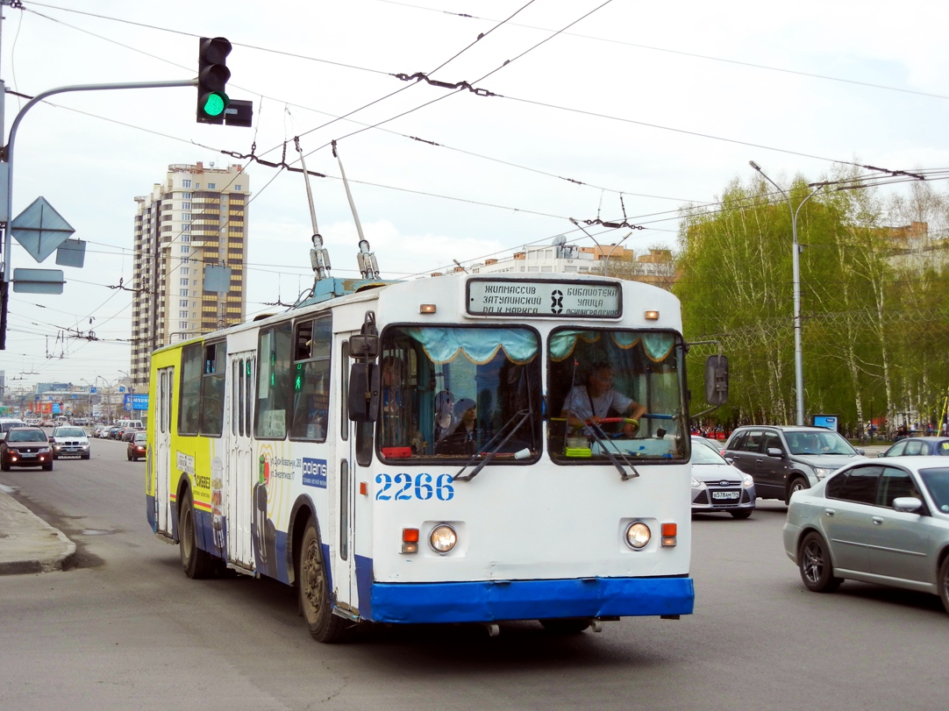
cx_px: 479
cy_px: 356
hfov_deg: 32.2
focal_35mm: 60
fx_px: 1645
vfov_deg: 24.4
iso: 160
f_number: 4
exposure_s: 1/566
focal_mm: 10.6
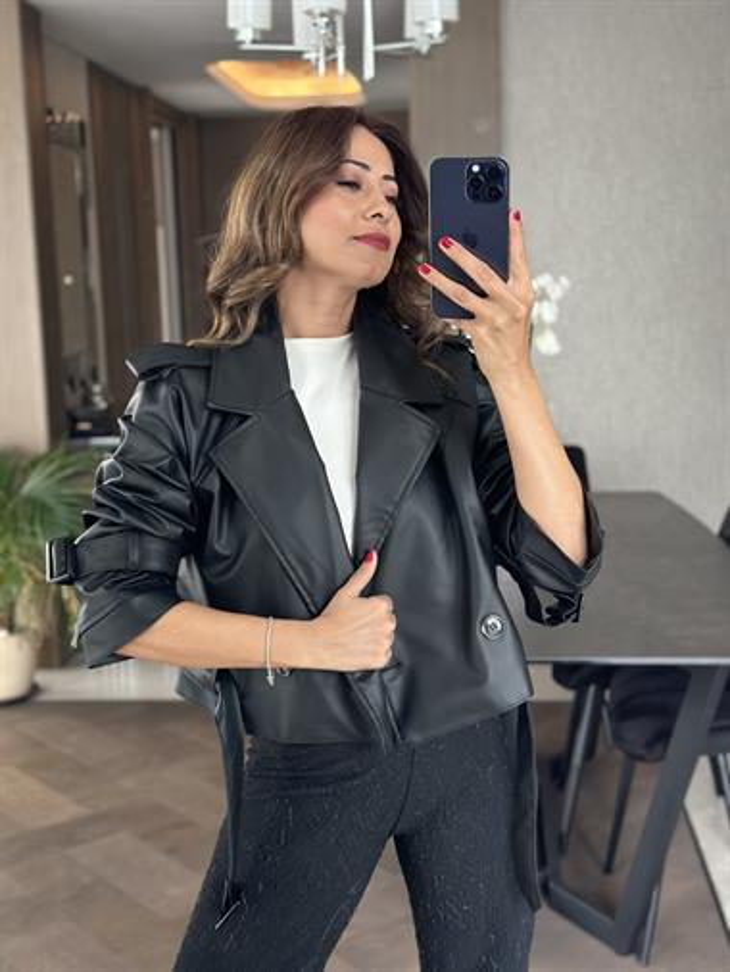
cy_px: 486
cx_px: 365
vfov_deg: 39.6
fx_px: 1349
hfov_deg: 30.3
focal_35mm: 48
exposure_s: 1/60
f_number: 1.78
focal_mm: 6.86
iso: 320
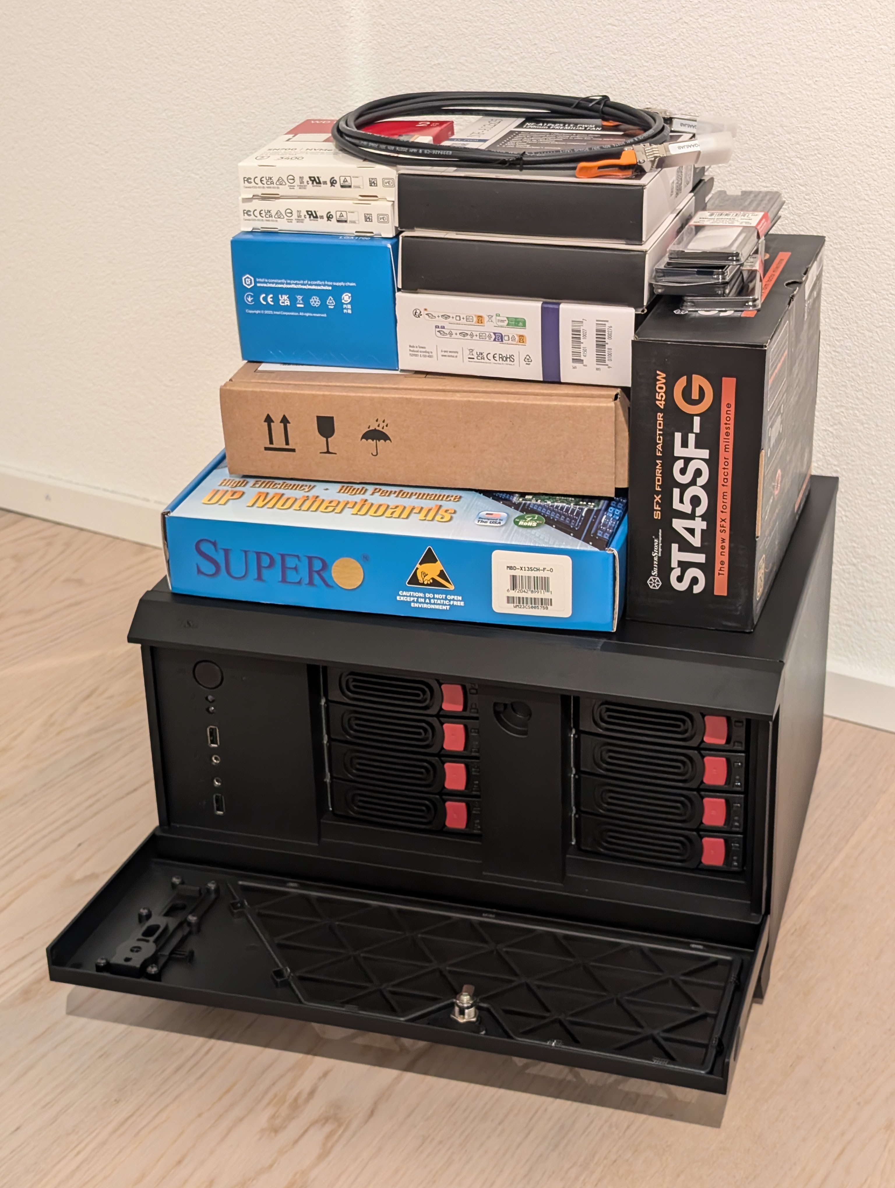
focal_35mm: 49
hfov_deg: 29.7
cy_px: 594
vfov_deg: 38.9
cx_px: 448
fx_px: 1685
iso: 425
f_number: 1.68
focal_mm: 6.9
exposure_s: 1/25
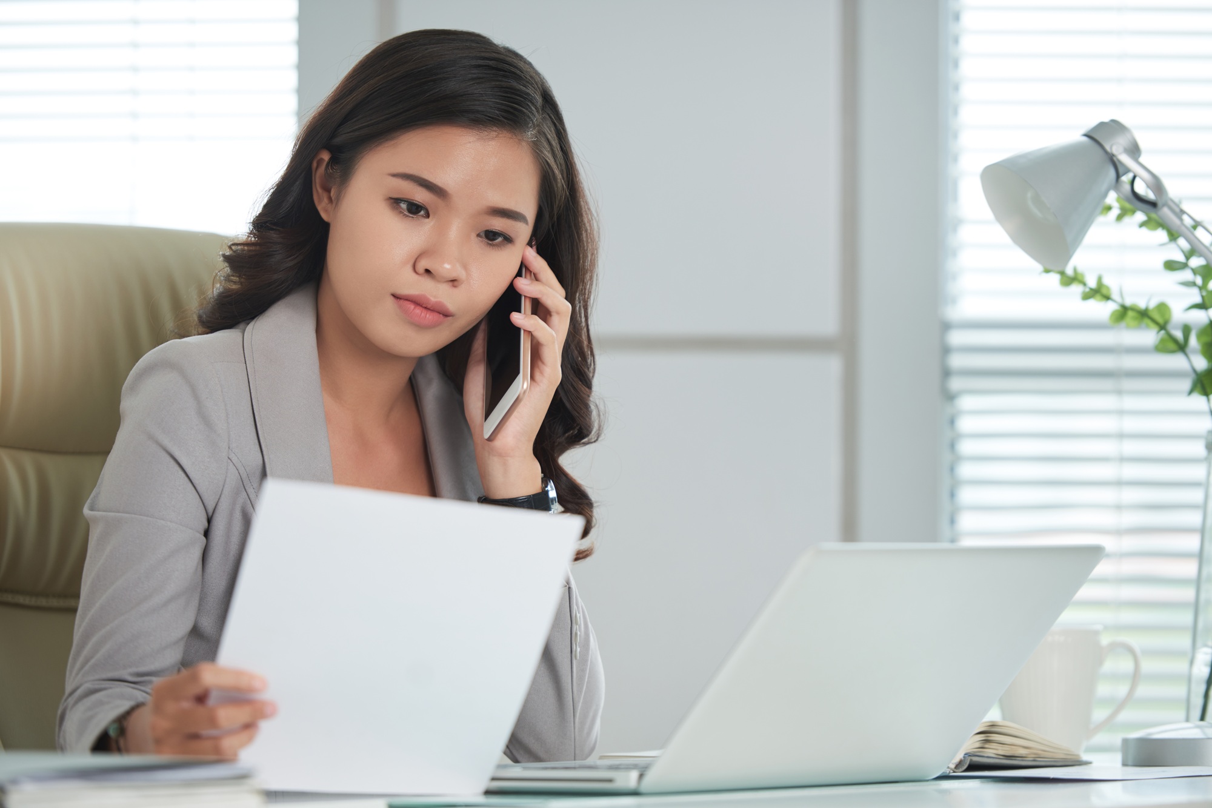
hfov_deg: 11.4
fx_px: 6060
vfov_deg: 7.6
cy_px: 404
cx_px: 606
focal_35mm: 180
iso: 140
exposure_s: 1/125
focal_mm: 180
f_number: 2.8
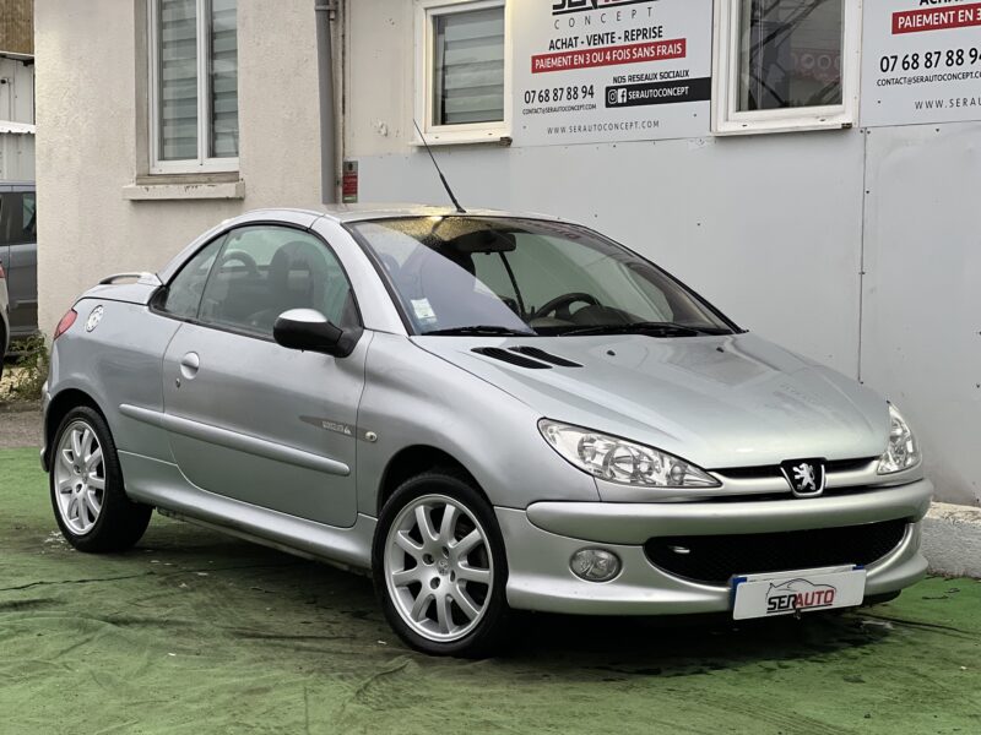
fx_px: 2182
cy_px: 368
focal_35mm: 77
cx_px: 490
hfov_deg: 25.3
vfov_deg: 19.1
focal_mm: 9
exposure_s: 1/100
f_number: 2.8
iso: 160
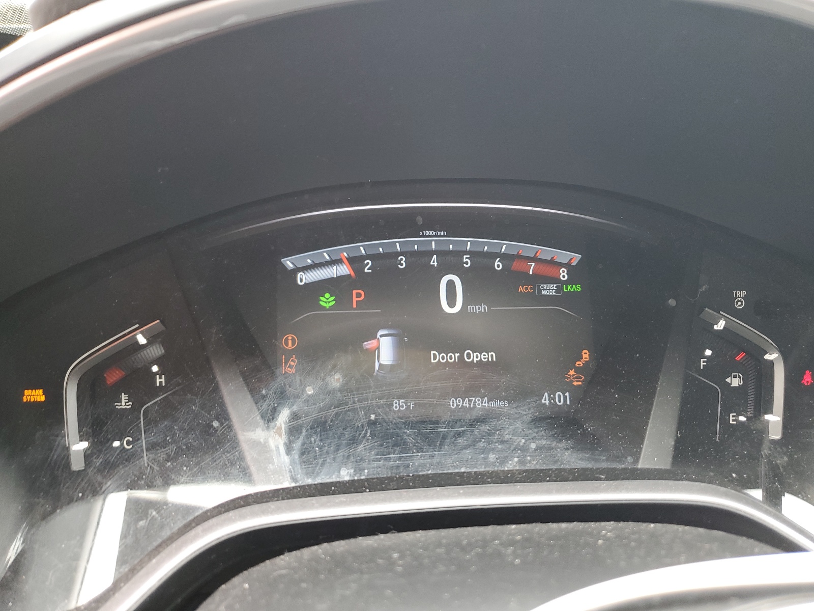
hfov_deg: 67.3
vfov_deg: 53.1
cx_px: 407
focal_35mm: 26
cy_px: 306
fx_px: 611
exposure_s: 1/60.2
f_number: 1.5
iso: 75
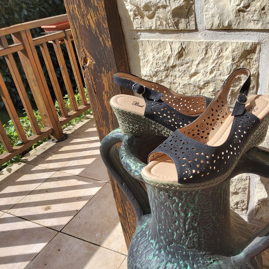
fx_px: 273
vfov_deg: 52.5
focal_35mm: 31
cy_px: 135
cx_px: 175
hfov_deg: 51.7
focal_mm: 3.08
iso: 40
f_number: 2
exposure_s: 1/489
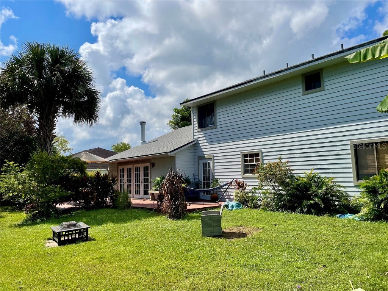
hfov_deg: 67.3
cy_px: 146
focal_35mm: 26
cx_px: 194
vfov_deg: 53.1
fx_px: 291
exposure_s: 1/6135
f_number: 1.6
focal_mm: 4.2
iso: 32
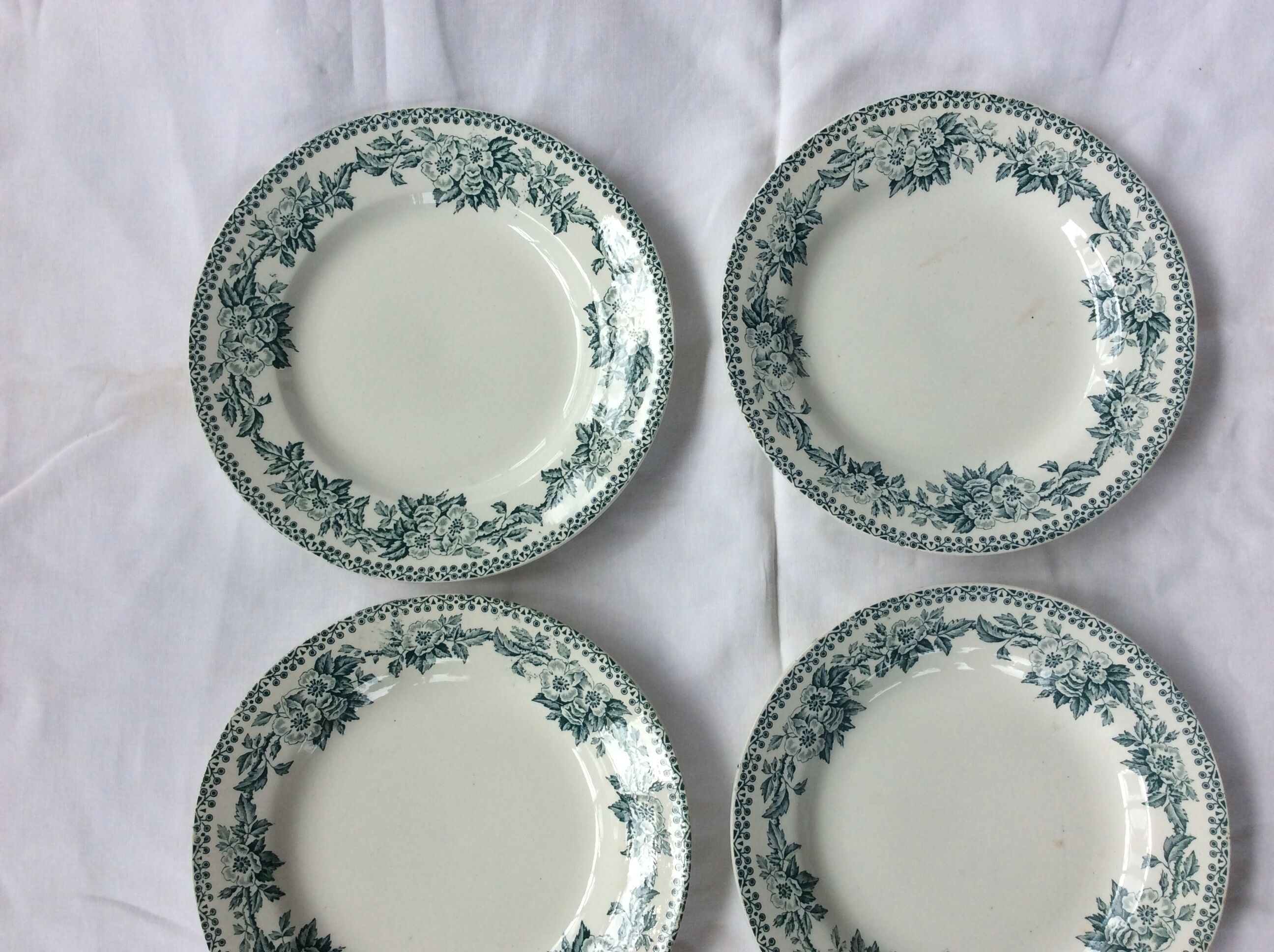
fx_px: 1176
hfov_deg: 56.9
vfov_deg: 44.1
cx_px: 637
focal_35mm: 32
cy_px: 476
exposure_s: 1/260
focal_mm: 3.3
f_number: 2.4
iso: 32
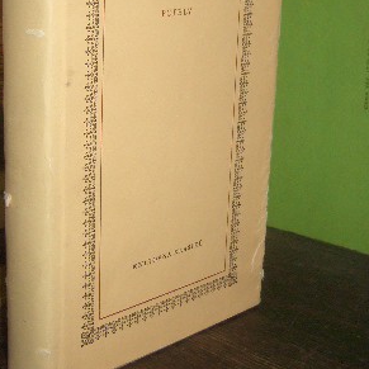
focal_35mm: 68
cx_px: 146
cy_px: 127
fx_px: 820
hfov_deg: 25.3
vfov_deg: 25.2
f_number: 2.6
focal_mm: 5.8
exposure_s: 1/60
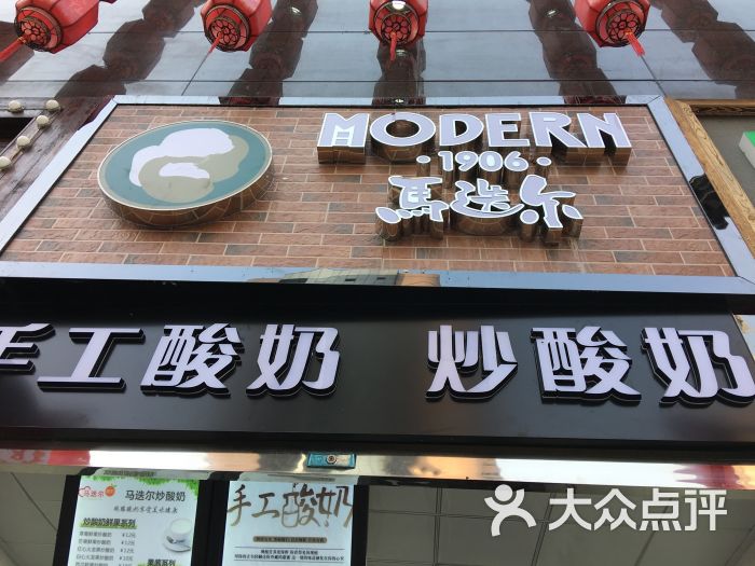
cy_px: 283
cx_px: 378
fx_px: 633
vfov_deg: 48.2
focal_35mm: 29
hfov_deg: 61.7
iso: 25
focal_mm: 4.15
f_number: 2.2
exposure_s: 1/193
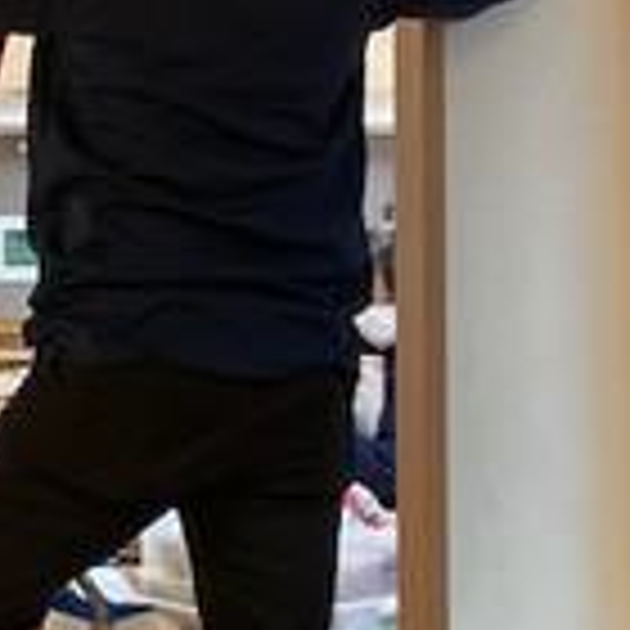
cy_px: 238
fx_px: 1997
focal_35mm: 97
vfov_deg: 17.9
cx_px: -169
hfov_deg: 17.0
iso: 125
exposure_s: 1/60
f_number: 1.8
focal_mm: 3.99
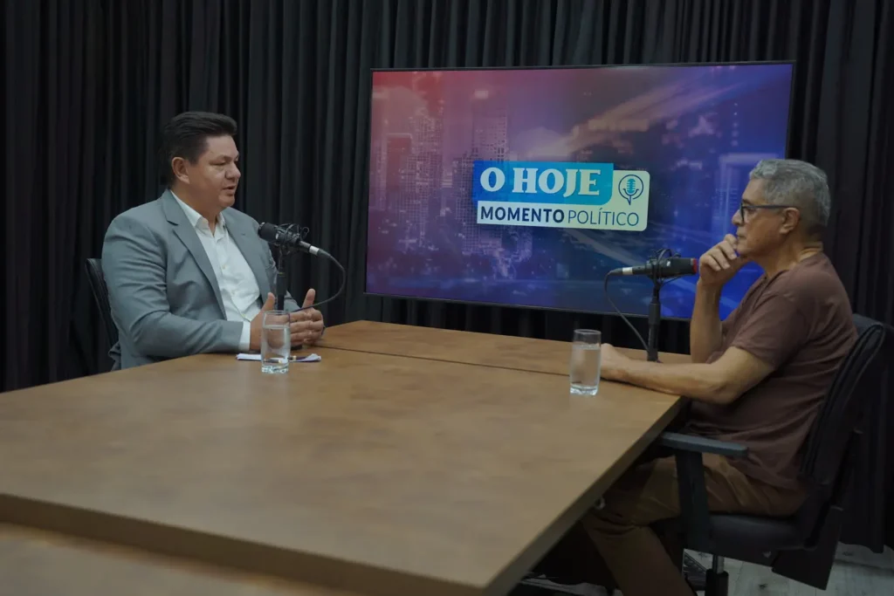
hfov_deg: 49.7
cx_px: 447
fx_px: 966
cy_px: 298
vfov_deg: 34.3
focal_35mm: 39
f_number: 2.8
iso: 200
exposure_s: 1/200
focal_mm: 38.9
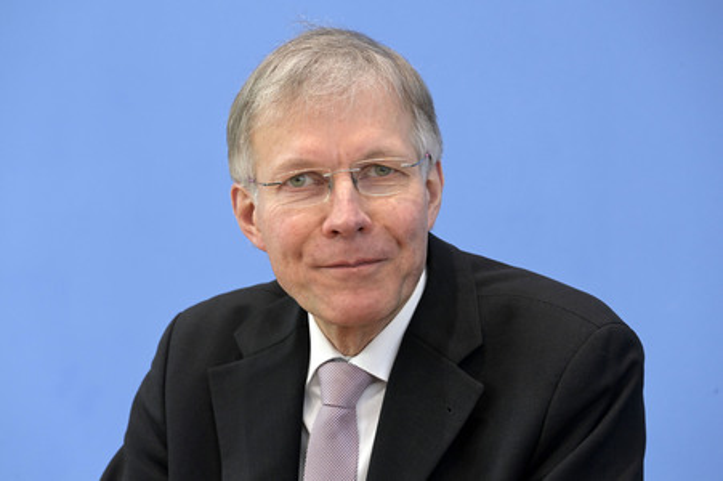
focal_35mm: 180
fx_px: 3612
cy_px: 240
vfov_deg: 7.6
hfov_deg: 11.4
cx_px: 362
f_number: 6.3
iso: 4000
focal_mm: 180
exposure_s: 1/400
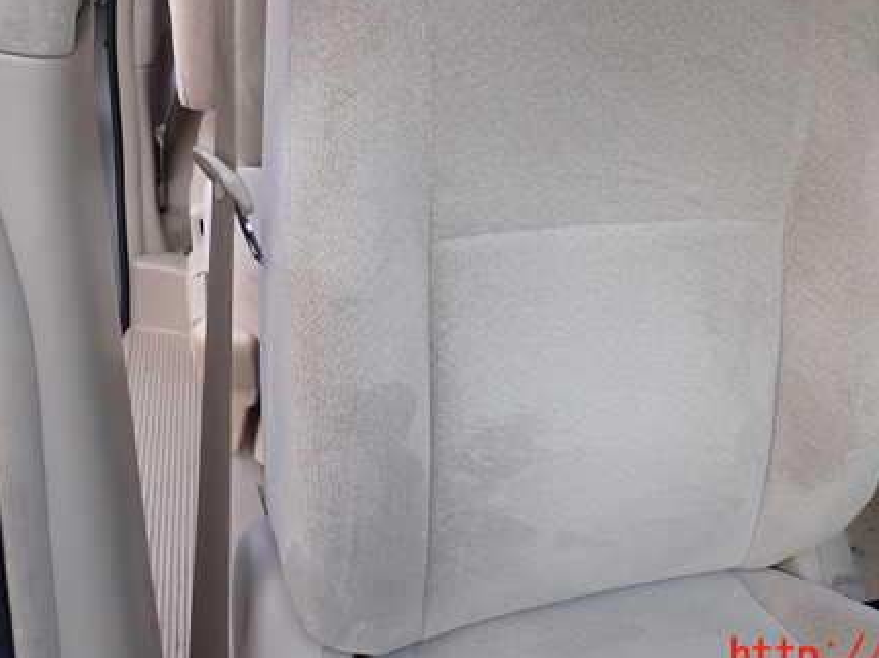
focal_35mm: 35
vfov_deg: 40.2
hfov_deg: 51.8
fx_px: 888
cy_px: 221
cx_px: 578
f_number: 2.8
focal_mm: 4.5
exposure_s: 1/160
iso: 100
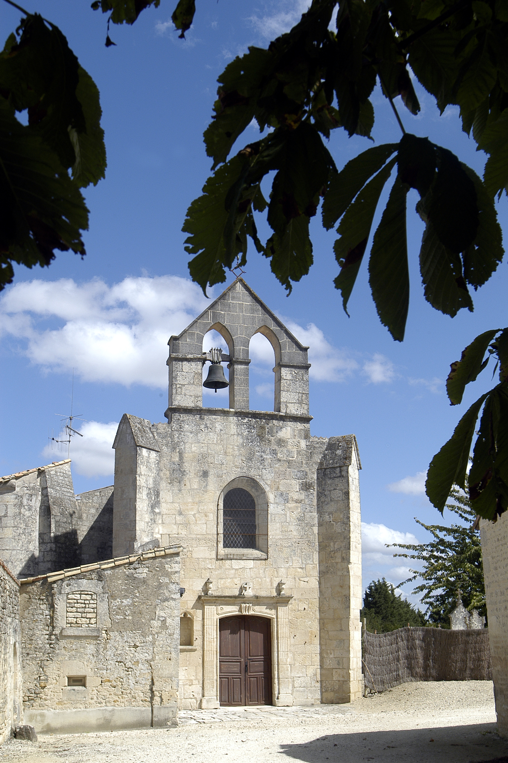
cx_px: 254
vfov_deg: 49.6
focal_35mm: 39
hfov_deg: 34.1
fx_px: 827
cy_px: 382
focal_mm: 26
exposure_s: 1/250
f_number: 11
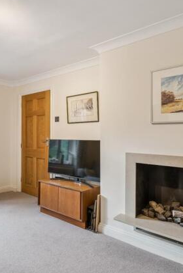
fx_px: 190
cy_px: 133
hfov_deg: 47.0
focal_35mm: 25
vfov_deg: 71.5
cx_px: 23
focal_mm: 16
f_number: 5.6
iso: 400
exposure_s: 1/10
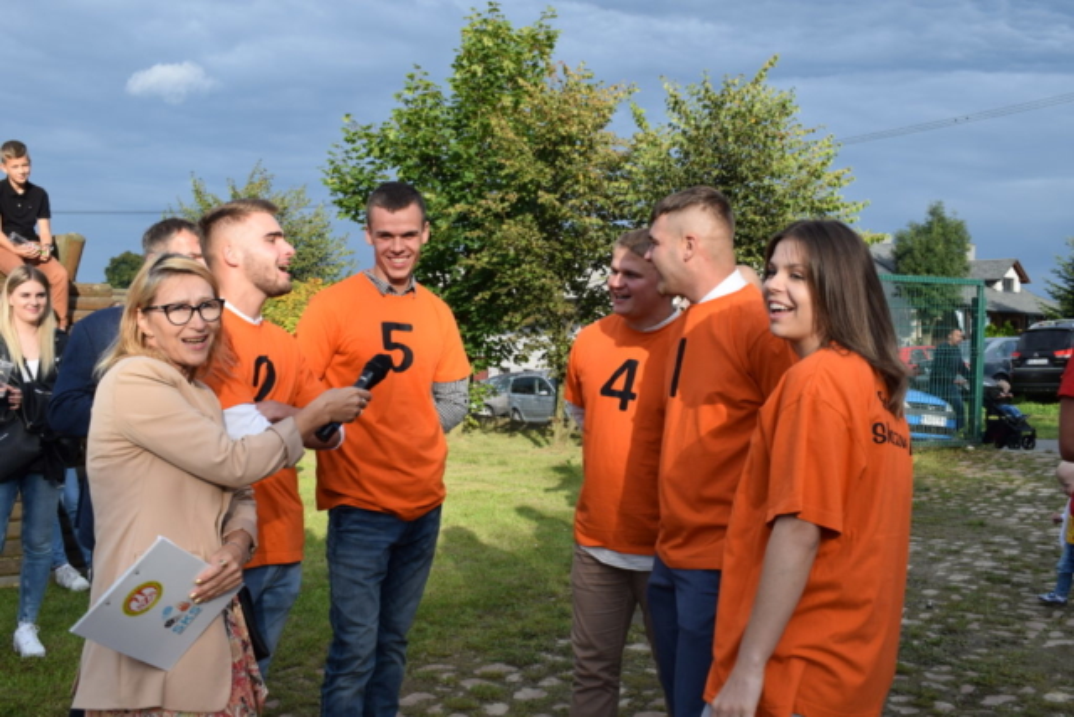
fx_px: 1119
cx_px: 537
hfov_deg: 51.3
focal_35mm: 38
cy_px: 358
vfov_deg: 35.5
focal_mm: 25
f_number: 9
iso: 200
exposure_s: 1/320
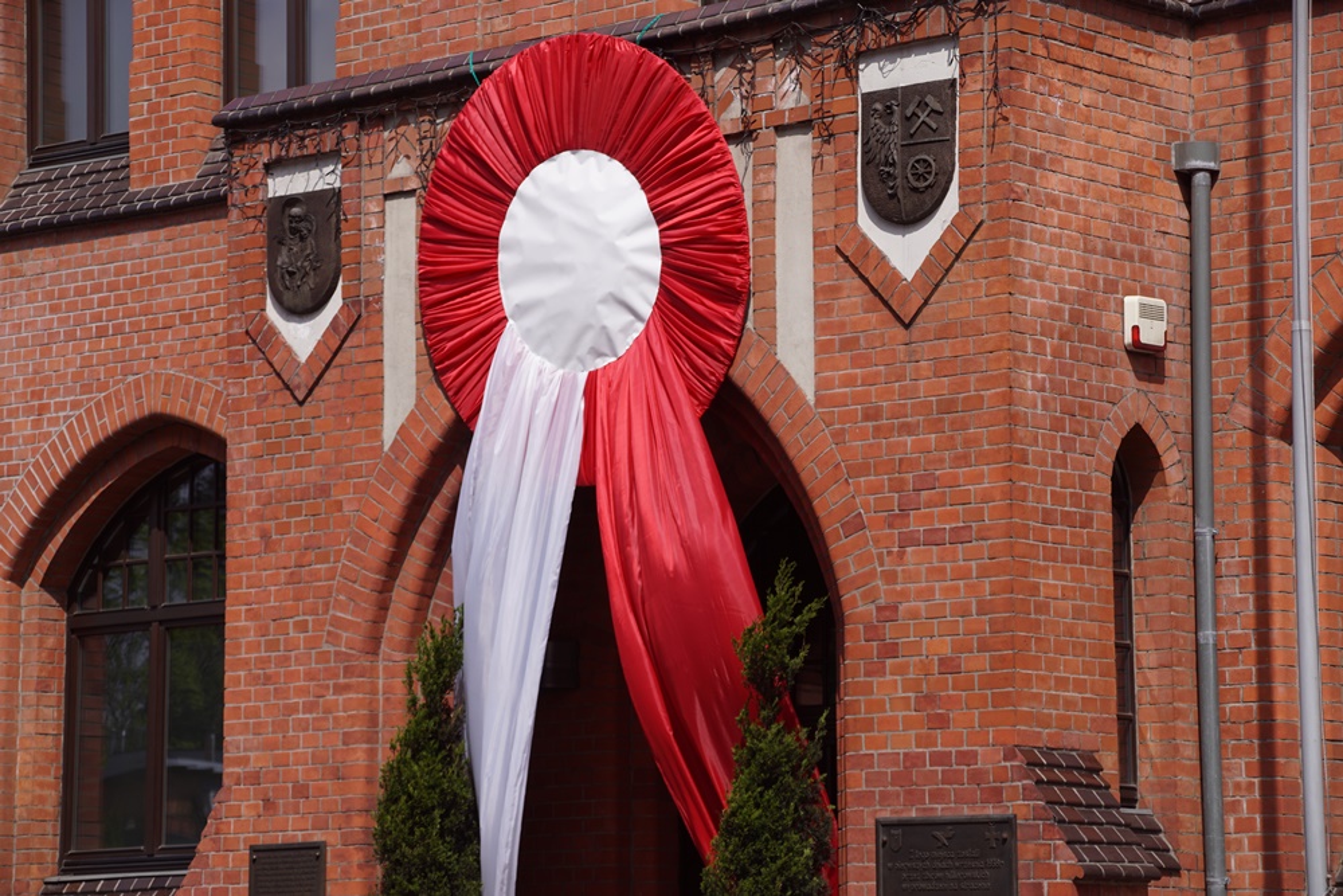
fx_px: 4197
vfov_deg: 12.2
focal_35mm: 112
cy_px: 448
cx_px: 672
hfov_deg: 18.2
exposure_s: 1/320
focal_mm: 75
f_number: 8
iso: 100
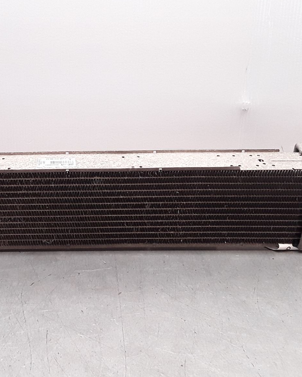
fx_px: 536
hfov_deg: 30.8
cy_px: 172
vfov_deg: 38.7
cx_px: 71
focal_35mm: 48
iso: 100
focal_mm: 2.91
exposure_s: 1/100
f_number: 1.9
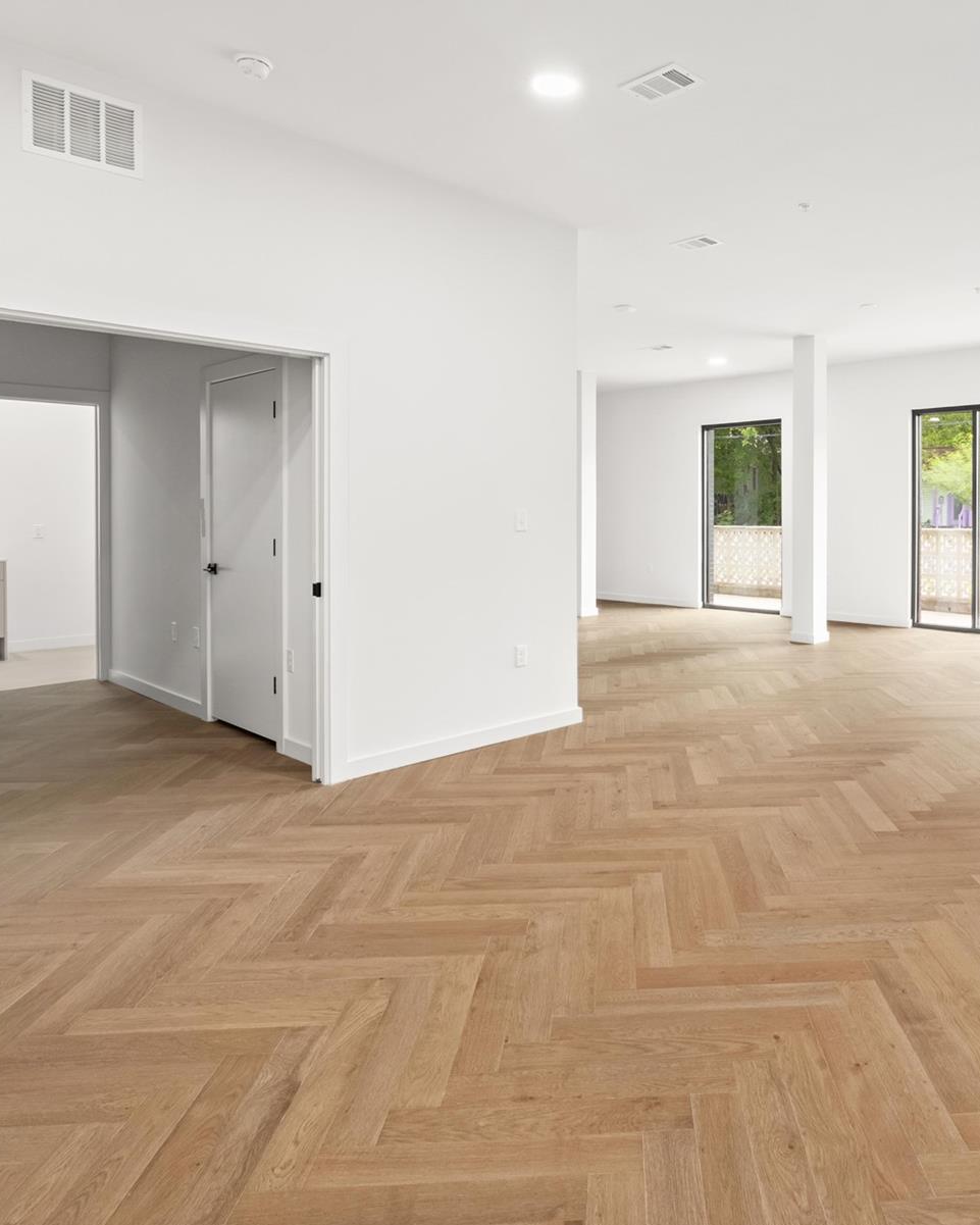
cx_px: 677
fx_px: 870
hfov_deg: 57.1
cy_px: 549
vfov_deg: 70.1
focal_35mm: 24
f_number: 8
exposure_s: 2.5
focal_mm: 10
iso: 400
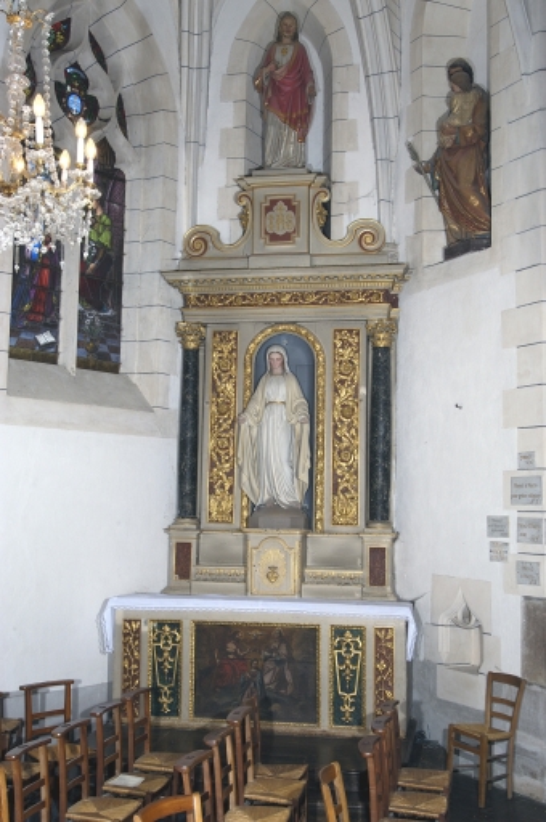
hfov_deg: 31.8
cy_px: 411
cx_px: 273
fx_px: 958
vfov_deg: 46.5
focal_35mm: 42
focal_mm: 28
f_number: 10
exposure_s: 1/30
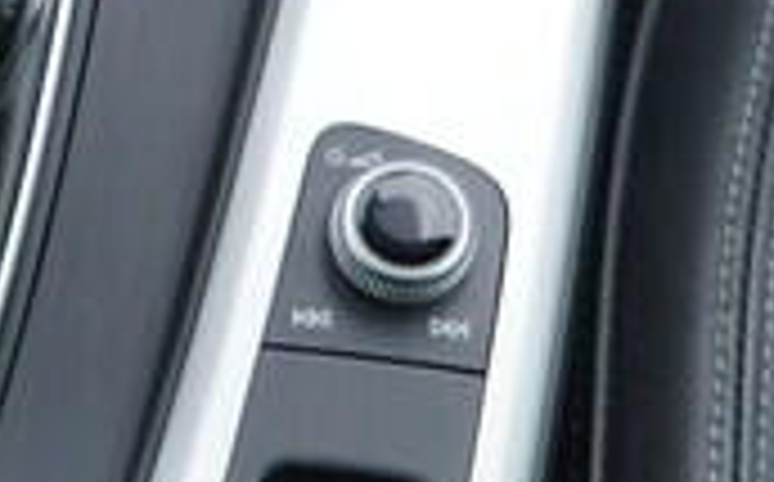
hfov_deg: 9.5
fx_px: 4614
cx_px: -148
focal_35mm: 219
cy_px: -110
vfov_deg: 5.9
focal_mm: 24
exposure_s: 1/40
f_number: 3.2
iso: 125
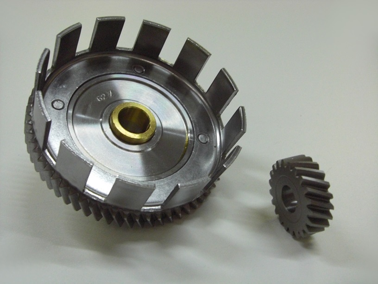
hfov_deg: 49.0
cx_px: 189
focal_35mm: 38
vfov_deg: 37.7
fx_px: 415
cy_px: 142
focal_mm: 6.2
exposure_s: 1/100
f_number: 2.7
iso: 400
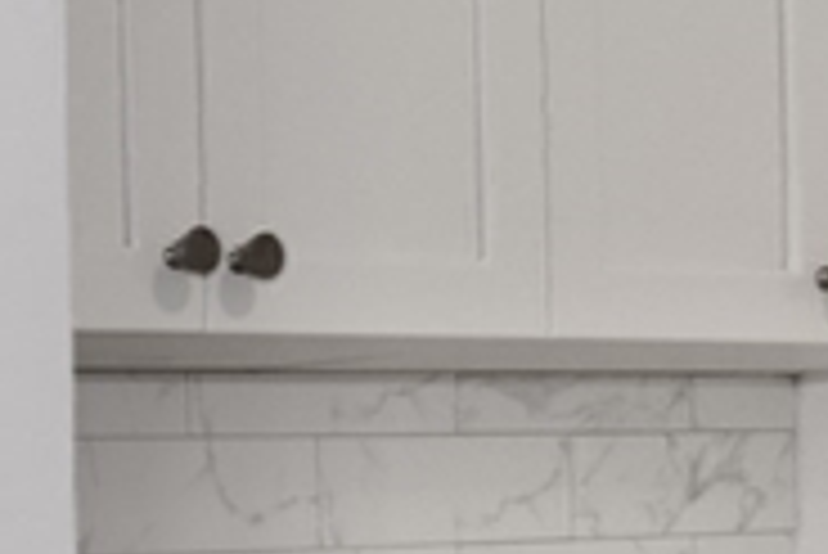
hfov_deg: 19.4
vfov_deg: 14.7
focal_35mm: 92
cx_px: -400
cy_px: 552
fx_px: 2113
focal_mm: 11
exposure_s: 1/125
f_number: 5.6
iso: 400
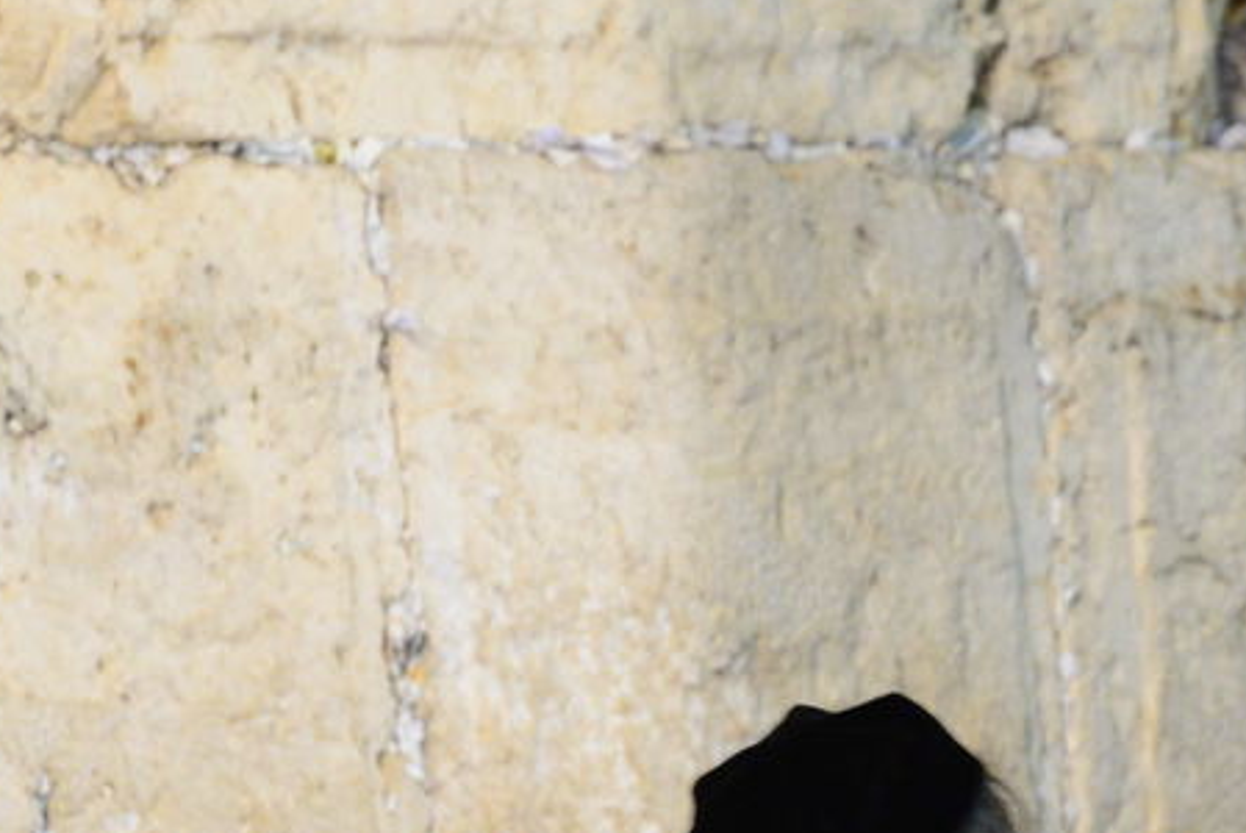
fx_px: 21576
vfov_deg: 2.2
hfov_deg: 3.3
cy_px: 1037
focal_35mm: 623
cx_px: 880
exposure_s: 1/60
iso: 5000
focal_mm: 200
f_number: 5.6
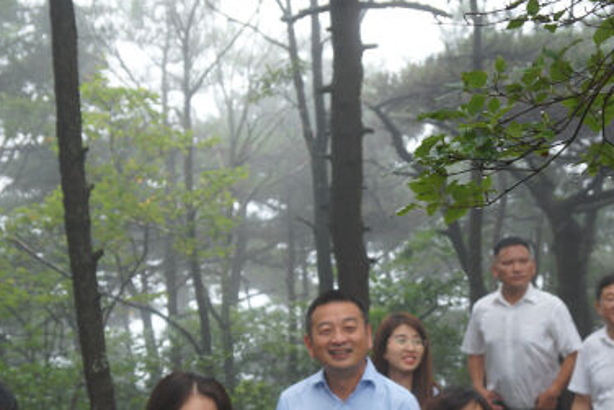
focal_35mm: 67
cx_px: 395
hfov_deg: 29.9
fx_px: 1144
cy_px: 417
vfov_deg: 19.7
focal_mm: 21
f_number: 4
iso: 125
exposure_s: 1/160
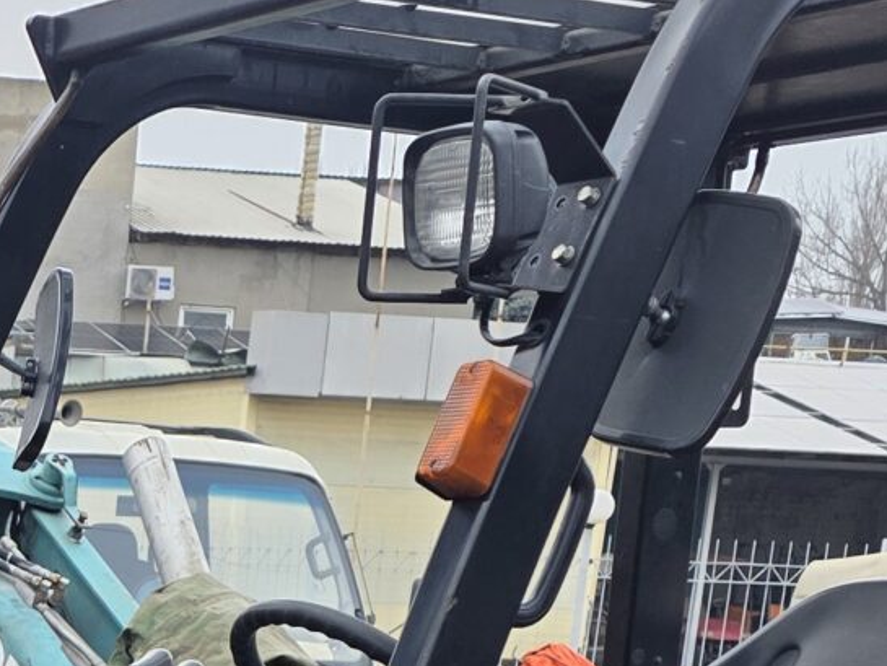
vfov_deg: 12.5
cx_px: -405
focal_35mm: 108
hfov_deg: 16.7
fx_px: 2768
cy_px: 1223
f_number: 1.7
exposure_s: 1/1484
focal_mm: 6.3
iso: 80
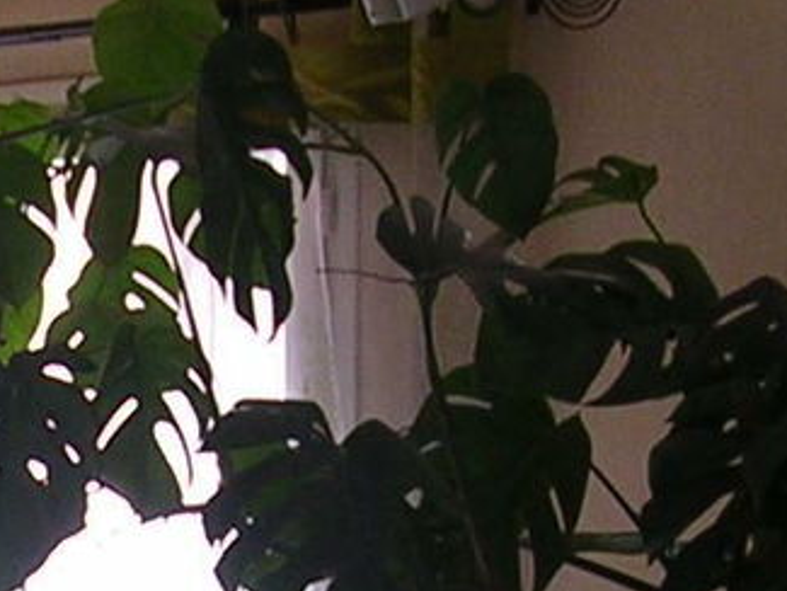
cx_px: -87
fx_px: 4253
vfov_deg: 7.8
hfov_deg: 10.4
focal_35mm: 187
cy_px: 964
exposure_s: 1/57.1
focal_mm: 5.8
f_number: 2.8
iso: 50
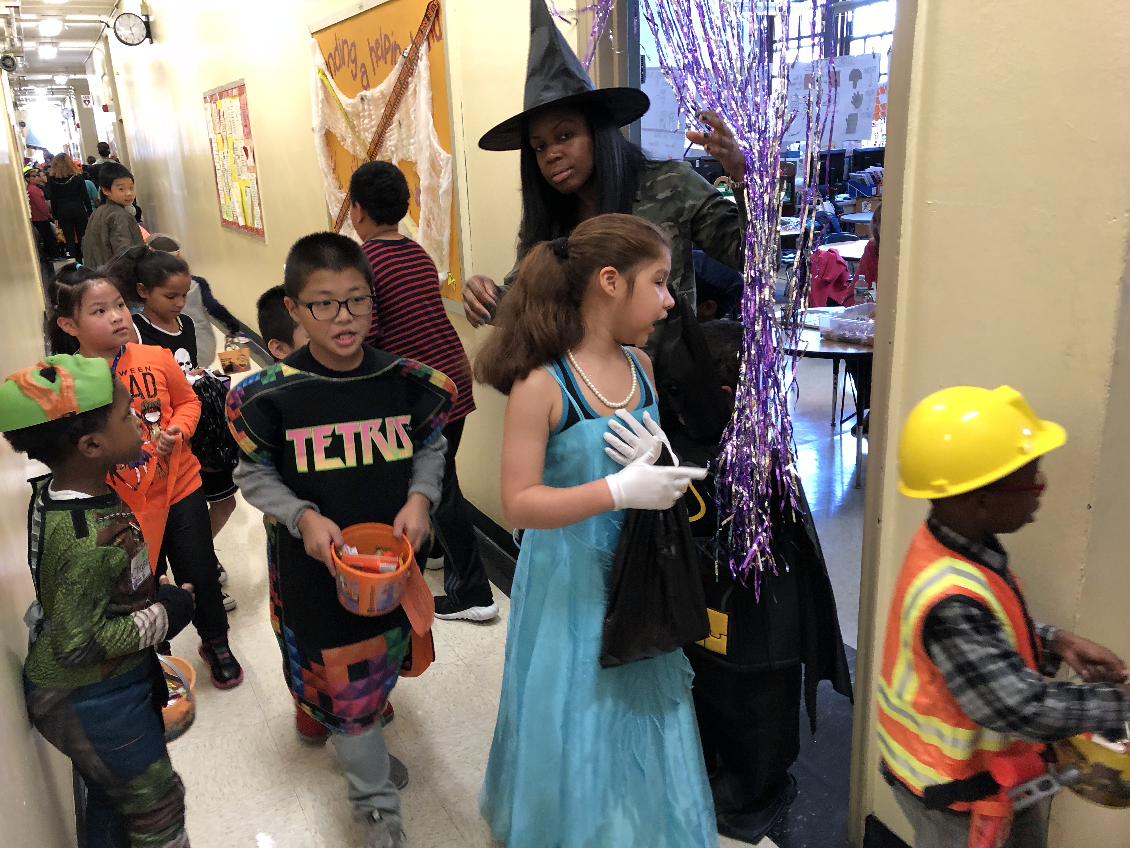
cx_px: 565
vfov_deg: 48.2
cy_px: 424
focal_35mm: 29
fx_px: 947
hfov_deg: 61.7
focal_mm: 3.99
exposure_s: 1/15
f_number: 1.8
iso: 50
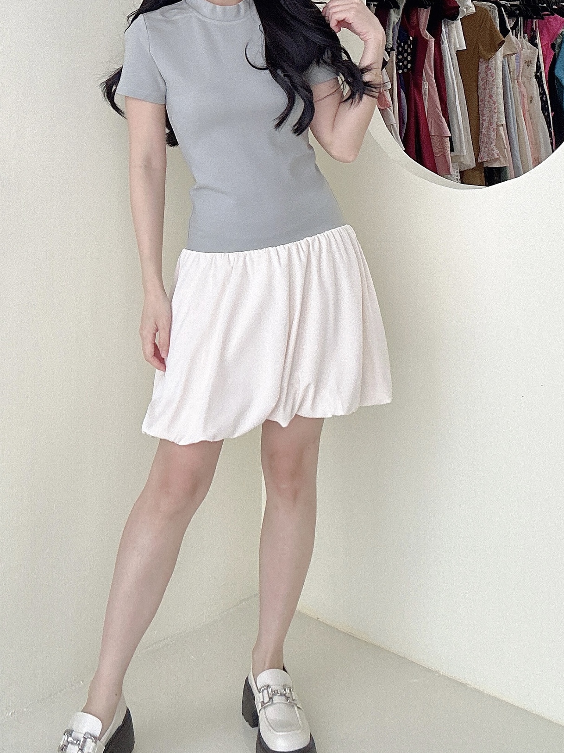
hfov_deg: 41.6
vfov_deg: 53.7
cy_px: 317
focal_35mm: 34
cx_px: 225
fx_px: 739
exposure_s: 1/64
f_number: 1.9
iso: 80
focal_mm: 2.69
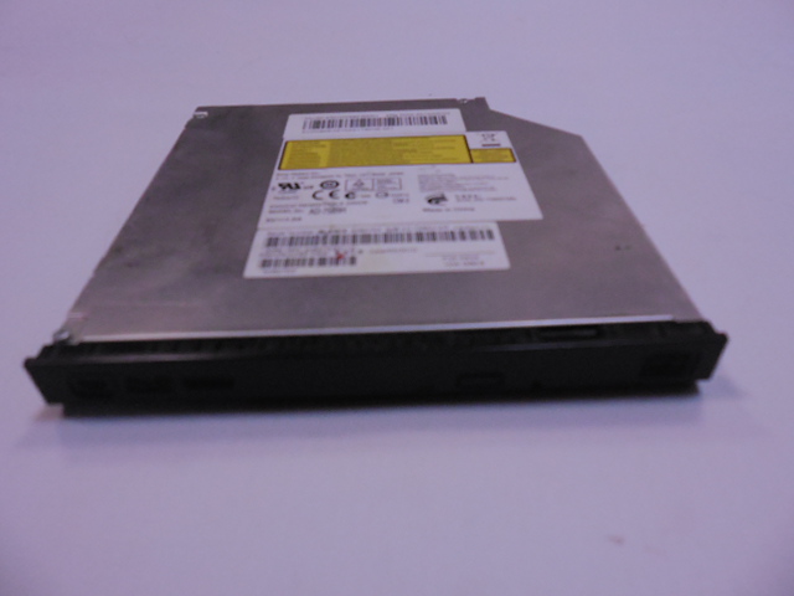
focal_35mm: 26
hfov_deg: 67.3
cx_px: 397
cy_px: 298
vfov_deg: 53.1
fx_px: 596
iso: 800
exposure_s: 1/200
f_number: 3.5
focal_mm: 4.6
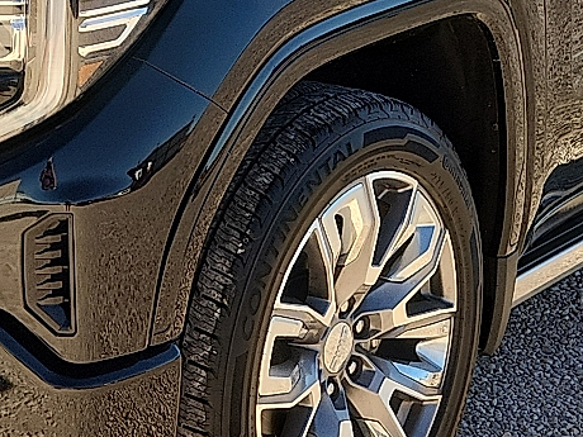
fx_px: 1347
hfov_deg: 24.2
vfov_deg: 18.0
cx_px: 175
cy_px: 3
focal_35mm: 80
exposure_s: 1/1111
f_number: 1.8
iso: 50
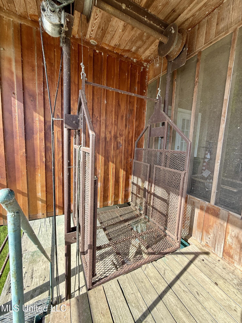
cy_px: 162
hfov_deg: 85.7
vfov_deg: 102.1
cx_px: 121
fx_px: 130
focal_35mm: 14
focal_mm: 2.22
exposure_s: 1/269
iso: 50
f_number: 2.2
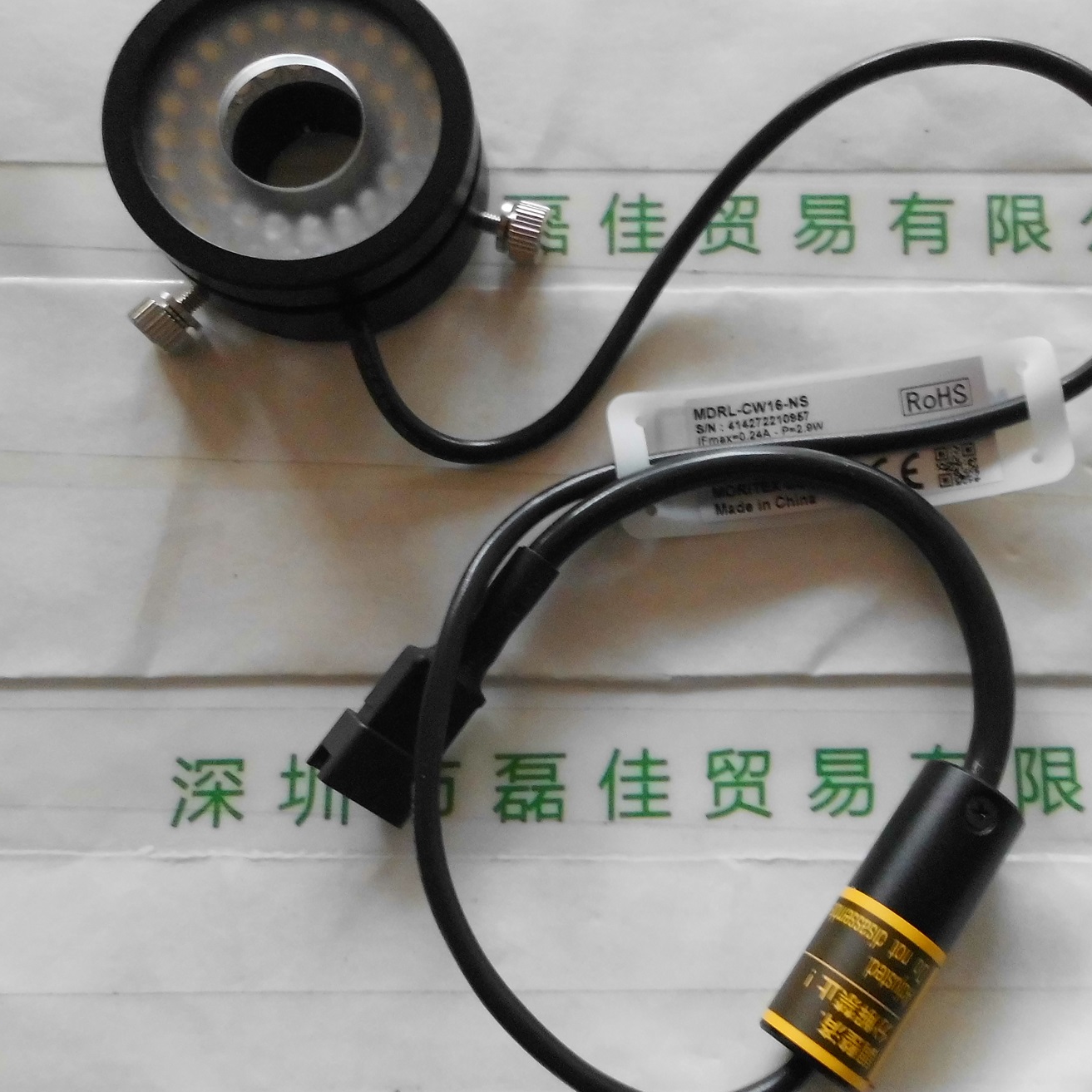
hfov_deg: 46.7
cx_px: 701
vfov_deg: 47.2
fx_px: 1249
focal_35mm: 35
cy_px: 543
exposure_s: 1/19
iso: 400
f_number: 3.2
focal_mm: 4.6
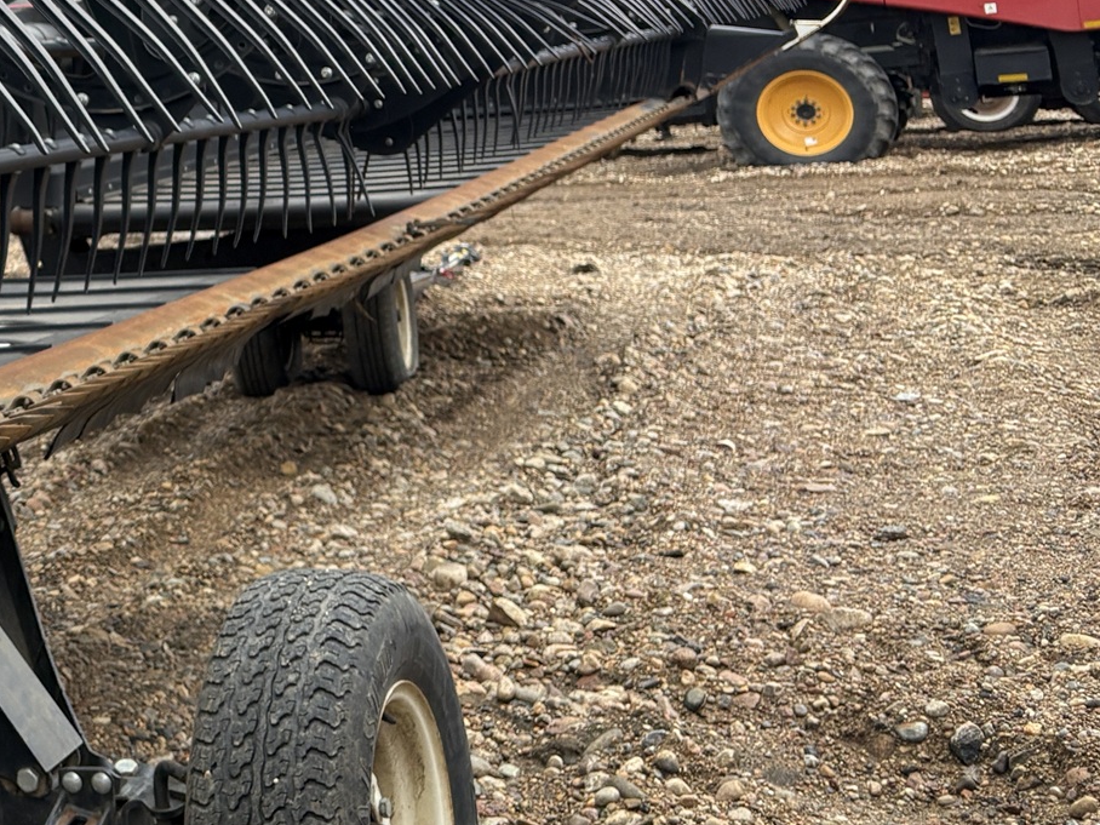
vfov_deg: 21.3
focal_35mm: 67
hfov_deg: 25.2
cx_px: -312
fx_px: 2129
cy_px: 24
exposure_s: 1/1099
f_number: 1.6
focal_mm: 5.96
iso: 64
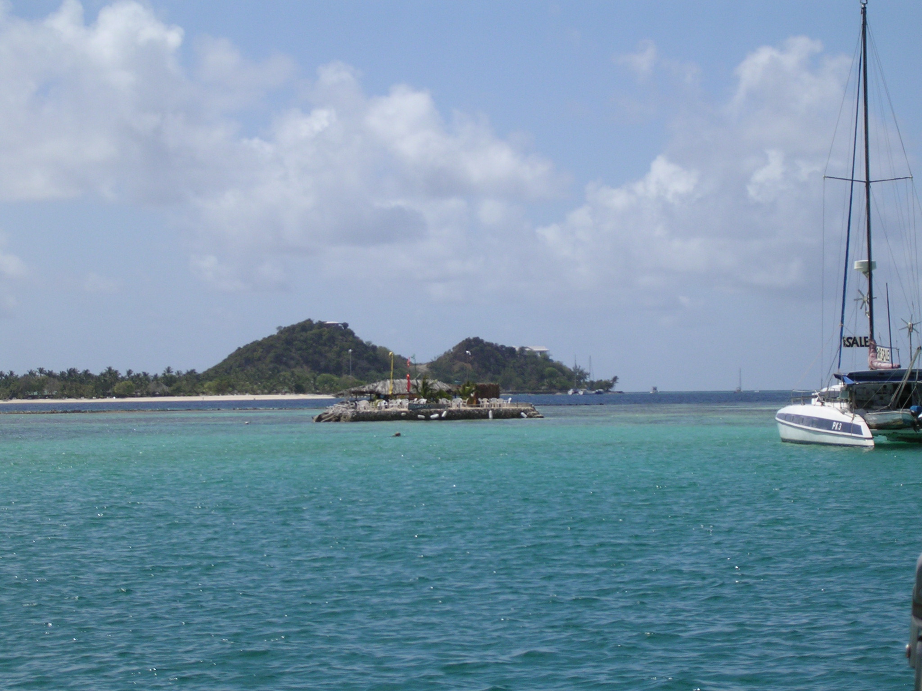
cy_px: 346
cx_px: 461
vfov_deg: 12.9
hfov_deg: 17.1
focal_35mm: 115
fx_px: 3063
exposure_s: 1/658
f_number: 4.9
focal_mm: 17.4
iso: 100
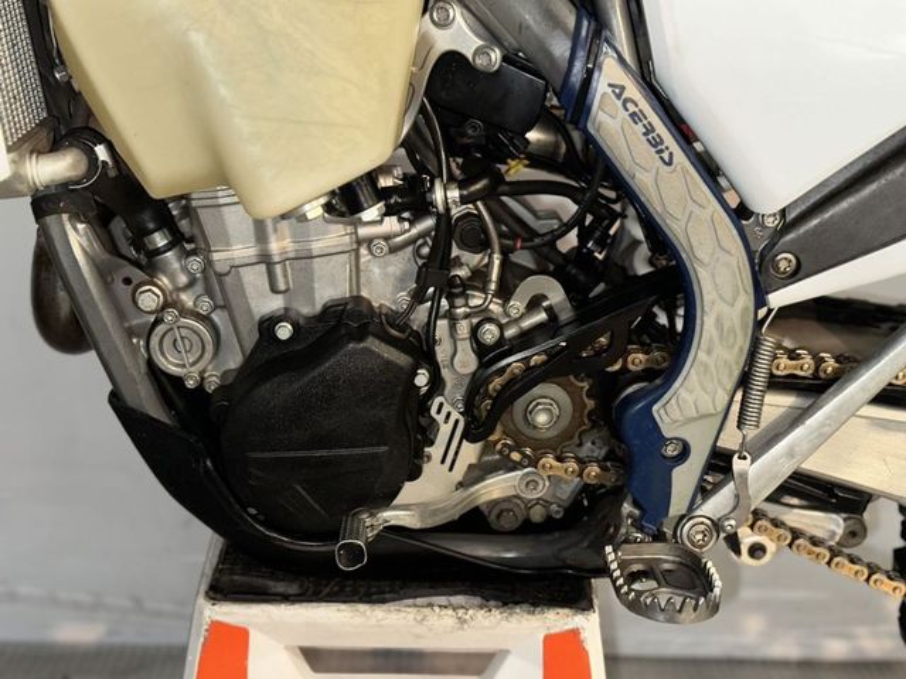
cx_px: 453
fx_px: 1256
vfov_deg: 30.3
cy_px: 340
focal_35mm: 48
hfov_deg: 39.7
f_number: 1.78
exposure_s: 1/17
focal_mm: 6.86
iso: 50
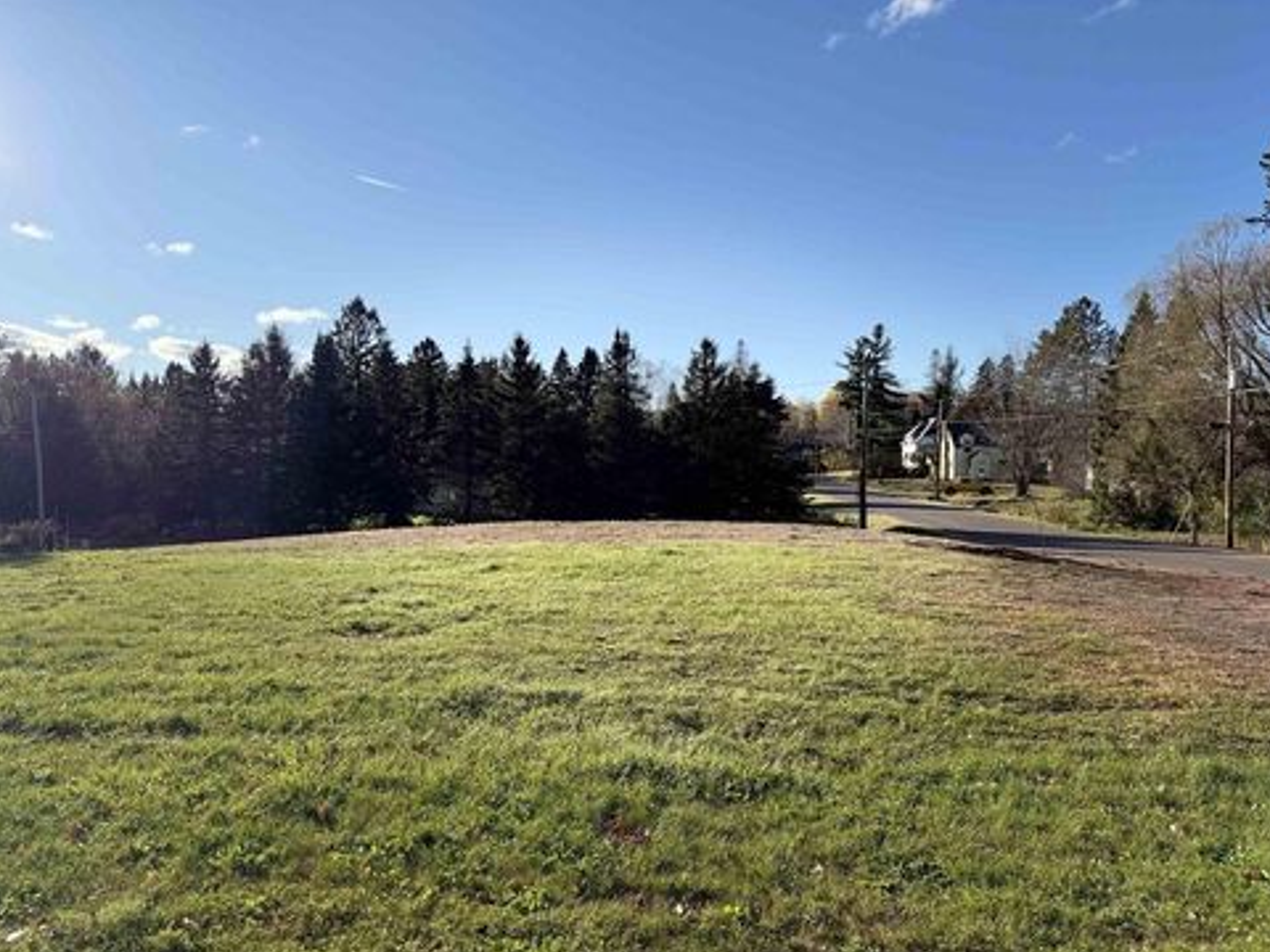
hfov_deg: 69.4
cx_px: 651
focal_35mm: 25
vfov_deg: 54.9
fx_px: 917
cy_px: 493
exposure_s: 1/4405
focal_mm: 6.76
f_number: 1.78
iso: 80
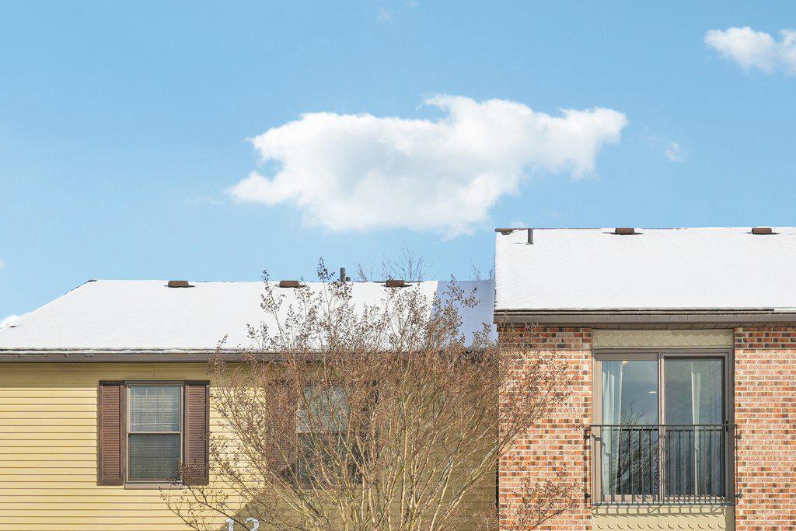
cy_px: 446
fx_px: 1636
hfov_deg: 27.3
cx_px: 473
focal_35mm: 74
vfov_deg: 18.2
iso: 100
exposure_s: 1/500
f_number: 8
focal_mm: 37
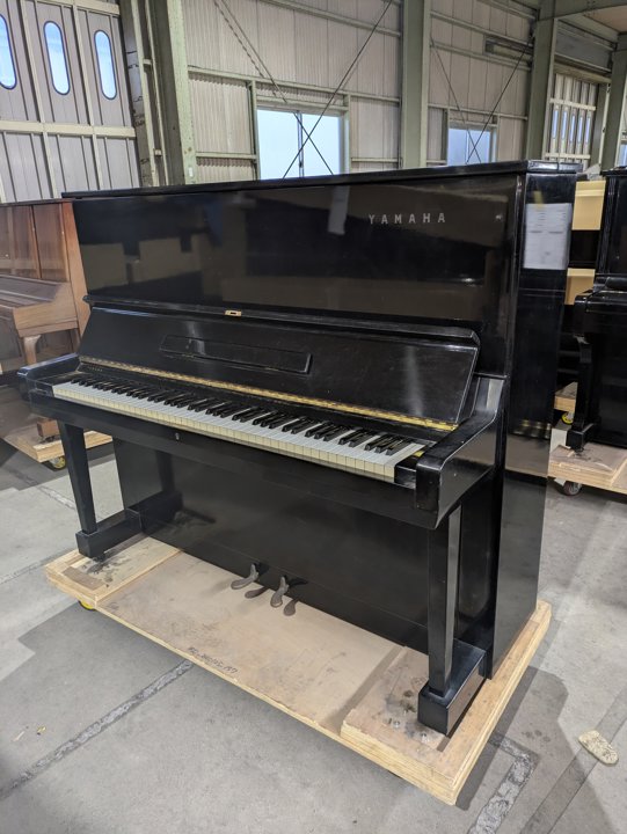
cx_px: 314
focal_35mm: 25
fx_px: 603
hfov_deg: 54.9
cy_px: 417
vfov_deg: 69.4
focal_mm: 5.43
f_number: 1.89
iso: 176
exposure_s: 1/40
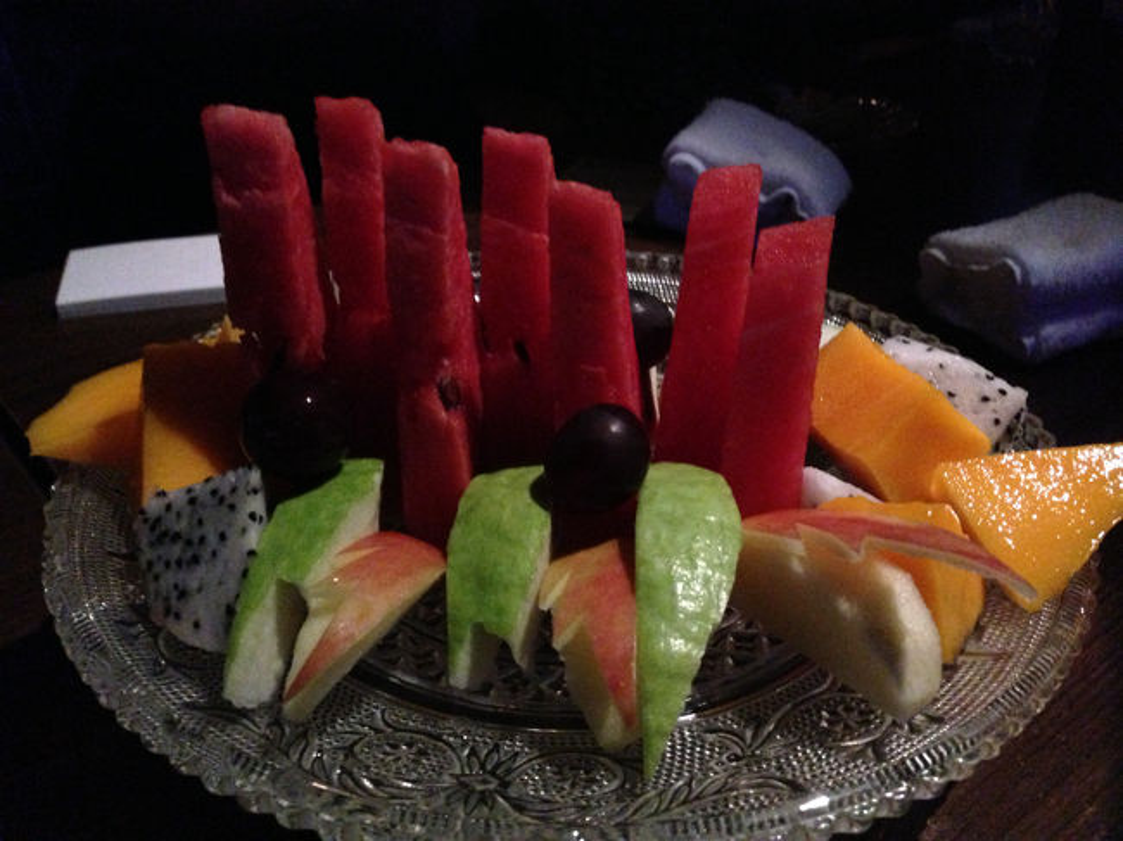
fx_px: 1070
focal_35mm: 33
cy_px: 420
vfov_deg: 42.9
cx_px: 562
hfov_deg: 55.4
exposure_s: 1/15
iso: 800
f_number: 2.4
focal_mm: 4.13
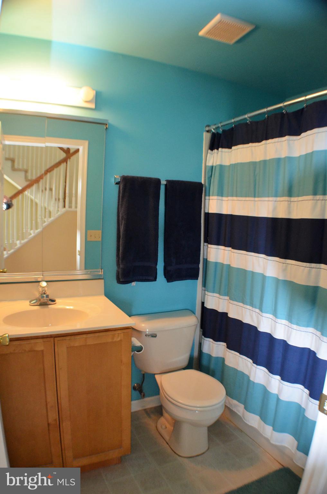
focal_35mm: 27
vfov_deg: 67.5
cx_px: 164
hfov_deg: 47.7
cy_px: 247
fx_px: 370
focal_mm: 18
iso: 2000
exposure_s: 1/60
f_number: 3.5
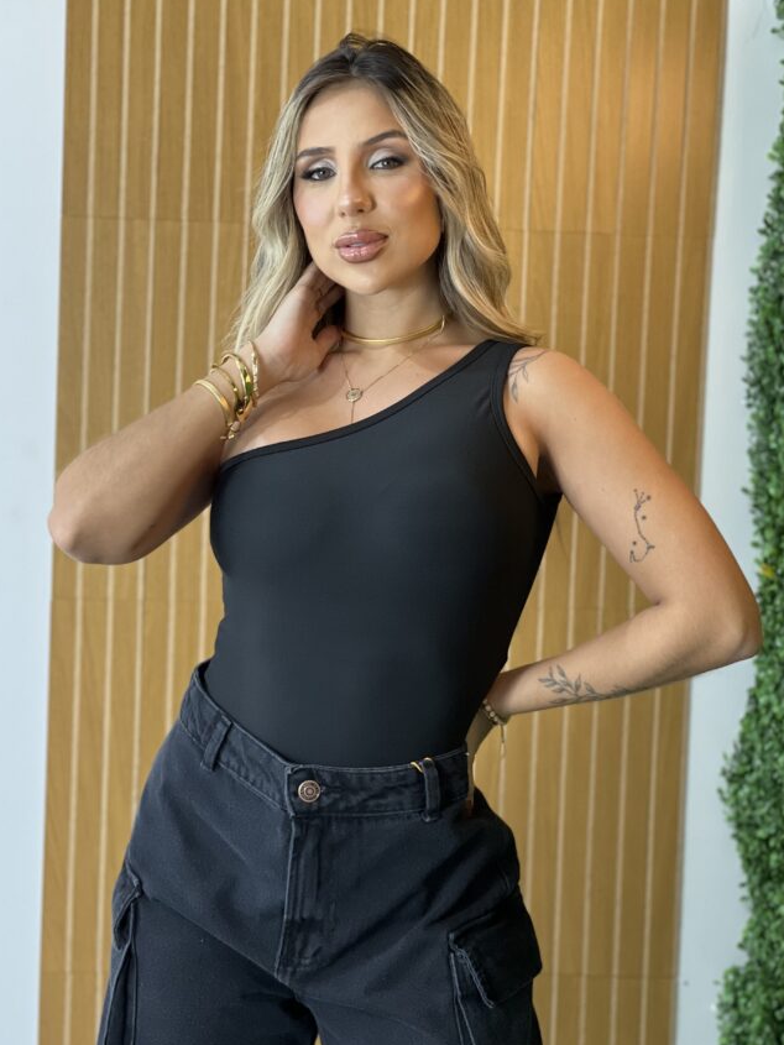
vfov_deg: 23.0
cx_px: 366
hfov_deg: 17.4
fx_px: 2566
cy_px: 506
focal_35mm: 85
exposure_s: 1/120
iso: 160
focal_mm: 9
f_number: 2.8
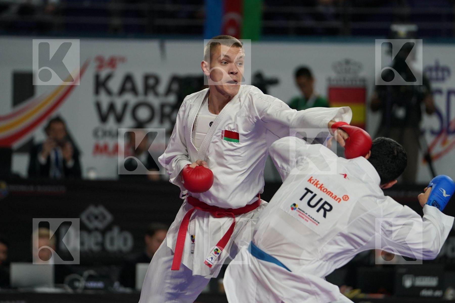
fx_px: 3791
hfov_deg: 6.9
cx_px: 228
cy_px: 152
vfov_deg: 4.6
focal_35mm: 300
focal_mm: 200
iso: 1250
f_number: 2.8
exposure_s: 1/1000
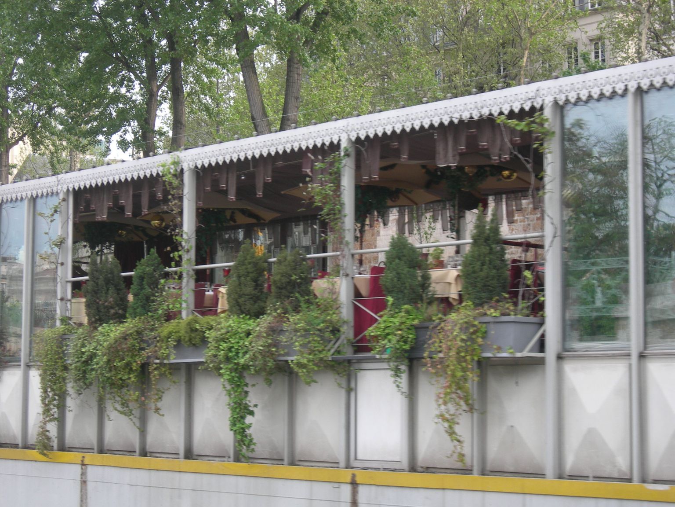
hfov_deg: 23.8
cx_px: 338
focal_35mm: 82
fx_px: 1599
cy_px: 254
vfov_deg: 18.0
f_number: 4
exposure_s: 1/93.4
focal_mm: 17
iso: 50
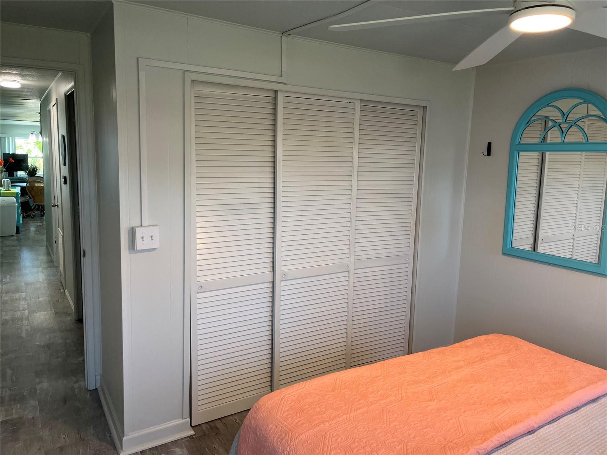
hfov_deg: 67.3
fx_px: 456
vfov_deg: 53.1
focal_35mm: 26
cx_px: 304
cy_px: 228
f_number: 1.6
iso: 80
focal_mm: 5.1
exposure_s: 1/120
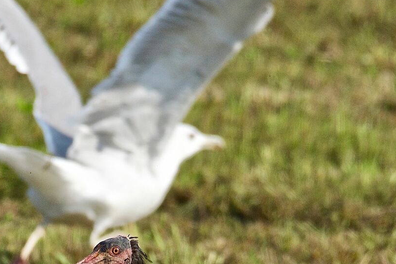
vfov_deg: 0.6
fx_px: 24479
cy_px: 314
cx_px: 120
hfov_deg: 0.9
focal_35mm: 2226
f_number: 8
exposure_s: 1/1000
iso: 500
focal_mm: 500
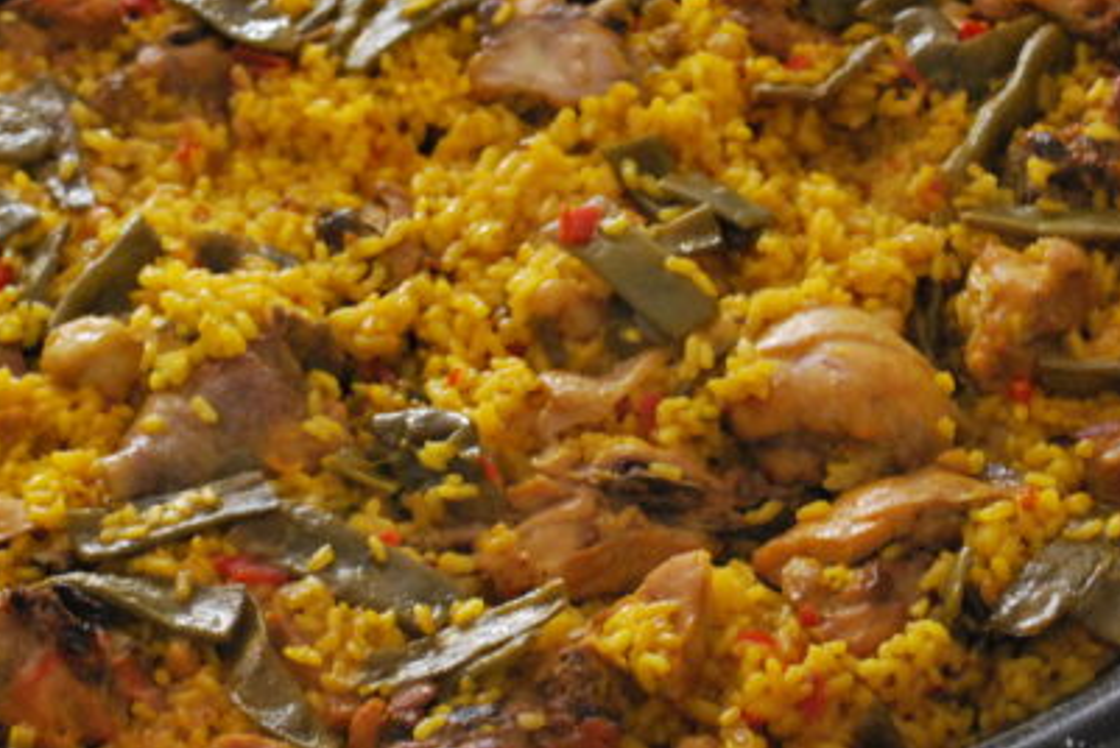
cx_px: 514
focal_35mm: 115
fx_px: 3580
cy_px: 260
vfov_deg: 11.9
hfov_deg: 17.8
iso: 1600
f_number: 5.3
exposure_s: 1/30
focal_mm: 40
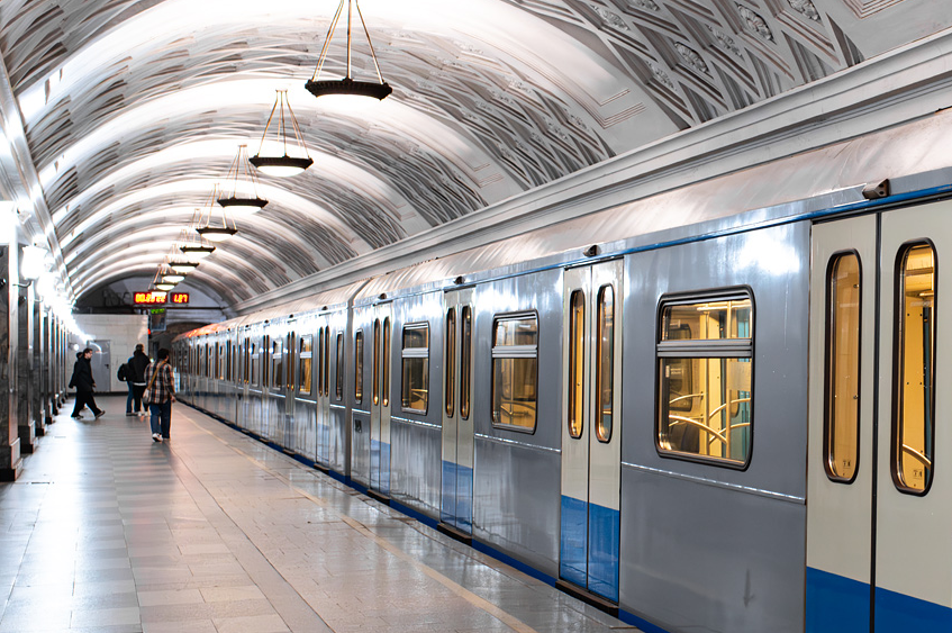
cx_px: 769
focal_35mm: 62
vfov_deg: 21.8
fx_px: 1638
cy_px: 395
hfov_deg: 31.5
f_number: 5
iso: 4000
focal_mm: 35
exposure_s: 1/60
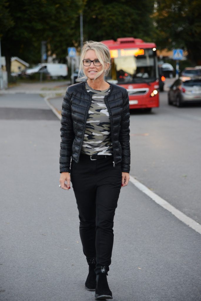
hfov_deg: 13.1
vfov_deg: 19.4
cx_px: 100
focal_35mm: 105
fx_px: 878
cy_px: 150
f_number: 4
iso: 1250
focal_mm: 105
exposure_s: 1/250
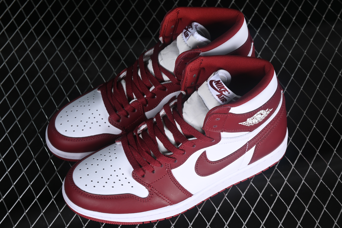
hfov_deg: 27.0
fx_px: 712
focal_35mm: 75
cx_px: 171
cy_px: 114
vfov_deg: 18.2
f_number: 7.1
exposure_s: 1/60
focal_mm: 50
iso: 160
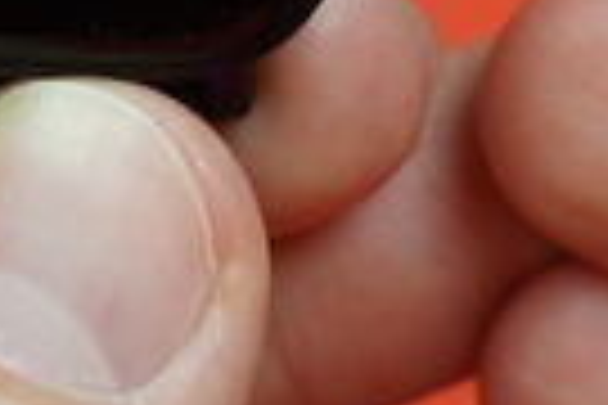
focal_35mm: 498
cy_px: -338
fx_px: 8410
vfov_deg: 2.7
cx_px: 689
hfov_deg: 4.1
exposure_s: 1/250
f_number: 4
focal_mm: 70
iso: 640
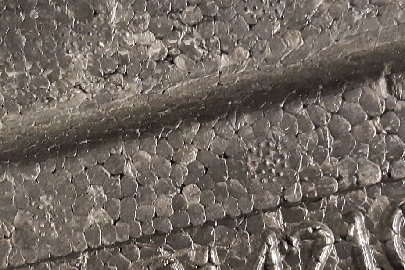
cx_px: 175
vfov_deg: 21.9
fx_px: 675
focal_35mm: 60
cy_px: 260
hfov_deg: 33.4
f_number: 1.7
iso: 640
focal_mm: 3.93
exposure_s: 1/17
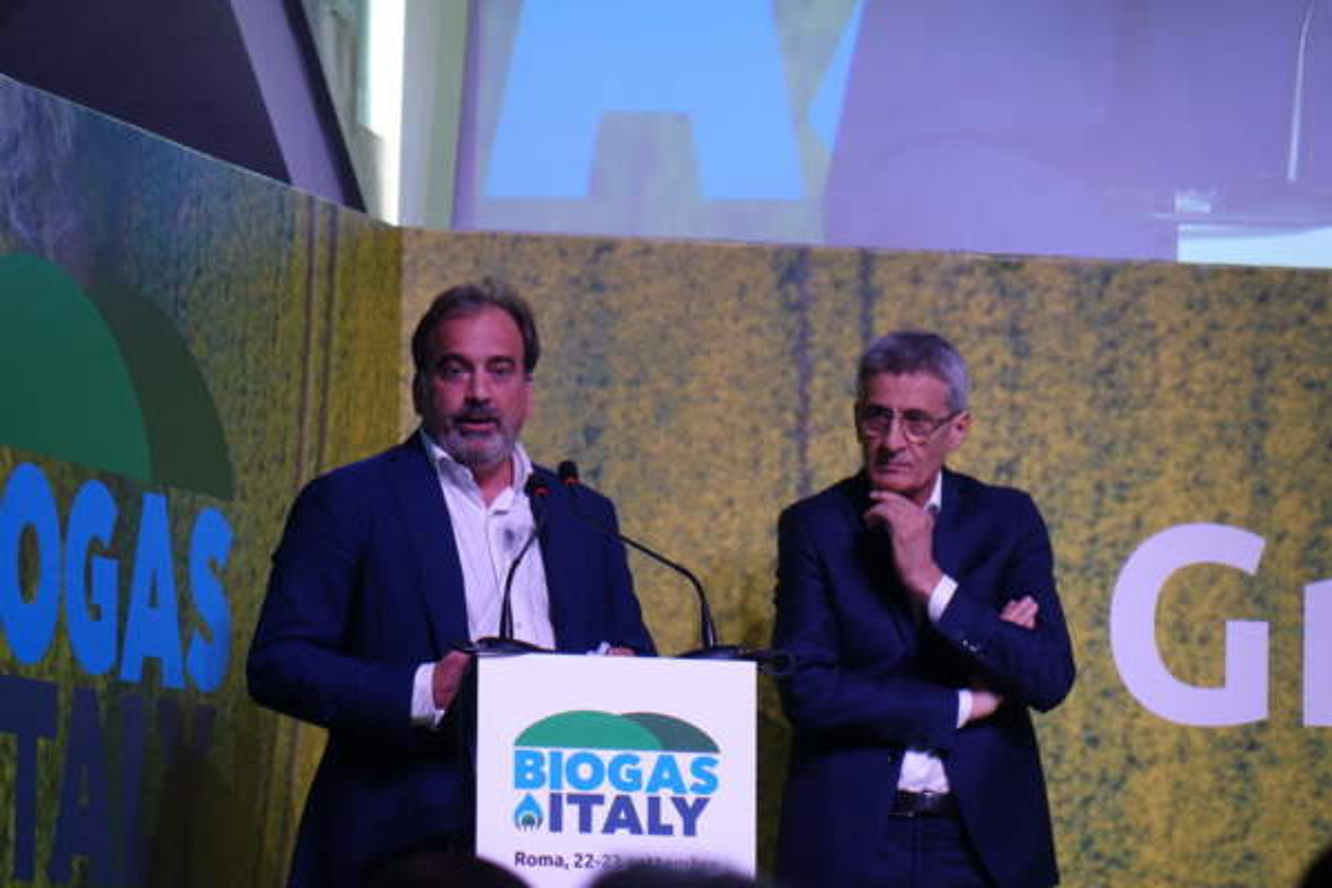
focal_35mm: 200
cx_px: 666
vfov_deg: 6.9
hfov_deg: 10.3
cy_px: 444
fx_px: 7399
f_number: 2.8
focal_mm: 73.3
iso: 800
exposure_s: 1/200
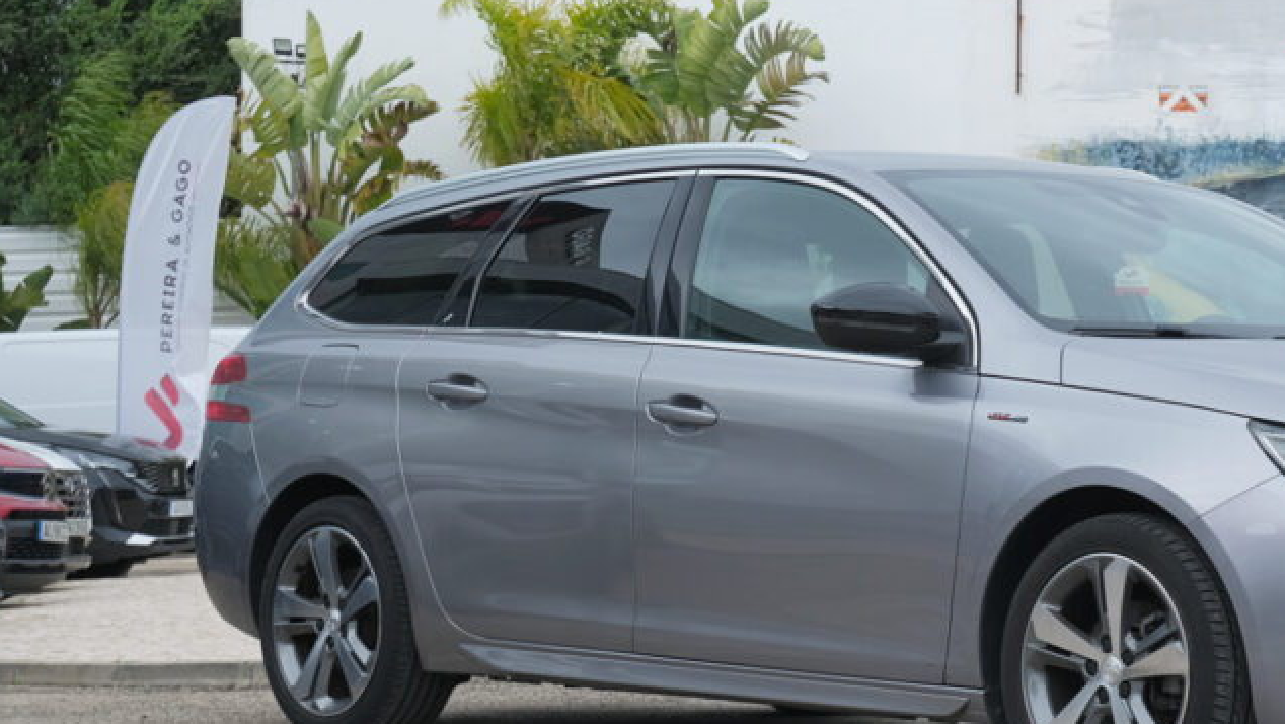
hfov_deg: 18.5
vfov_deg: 10.5
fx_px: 3919
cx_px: 1019
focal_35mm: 115
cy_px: 486
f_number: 9
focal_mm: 45
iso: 160
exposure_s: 1/100
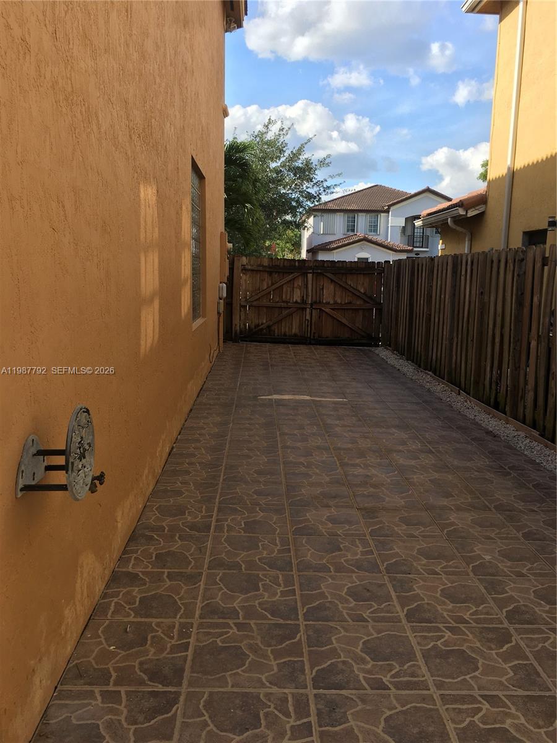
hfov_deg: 48.2
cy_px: 372
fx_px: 622
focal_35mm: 29
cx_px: 278
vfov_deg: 61.7
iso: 25
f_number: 2.2
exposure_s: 1/836
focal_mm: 4.15
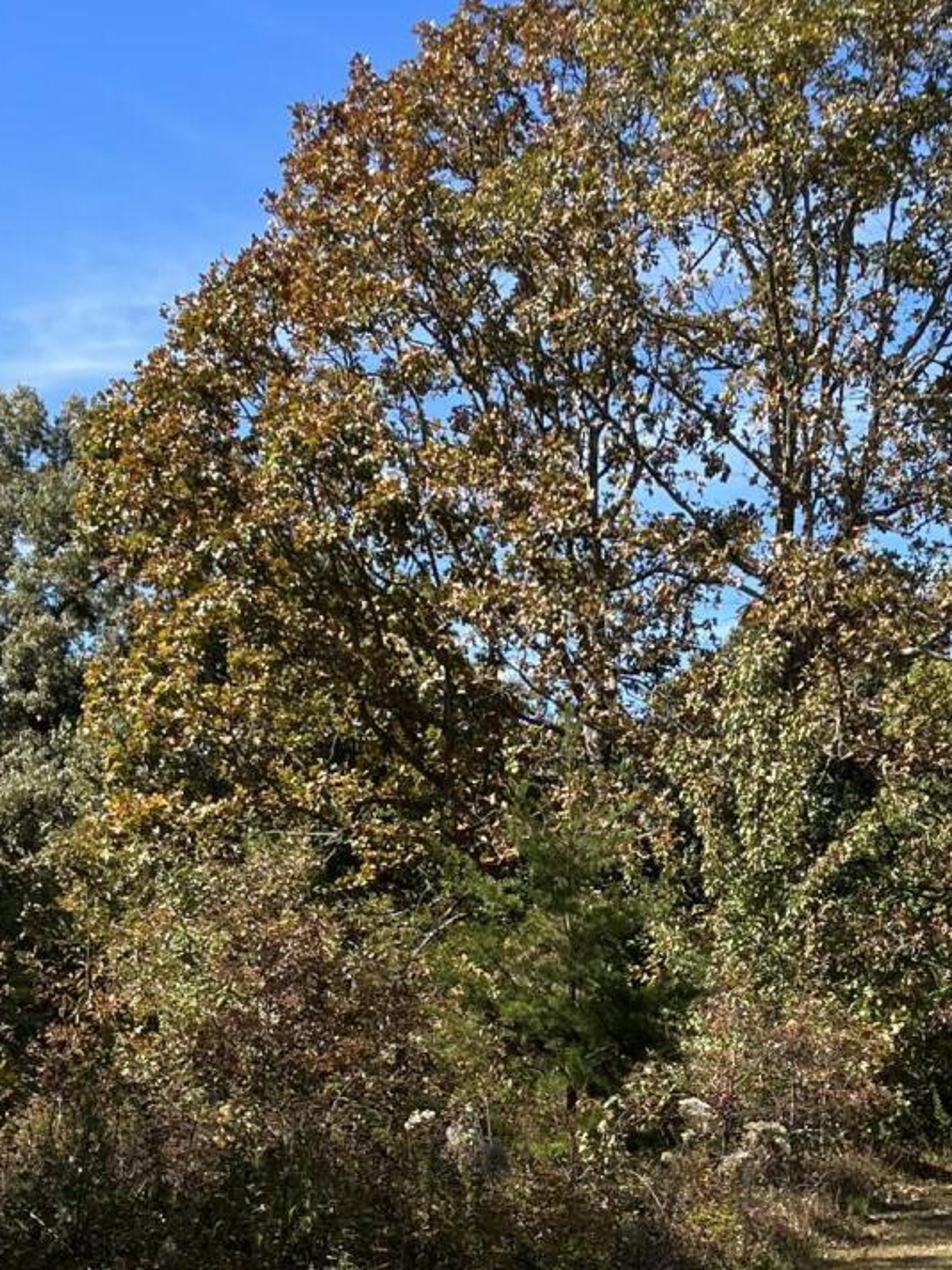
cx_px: 583
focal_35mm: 73
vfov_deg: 26.5
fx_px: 2677
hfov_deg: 20.1
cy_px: 887
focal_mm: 5.7
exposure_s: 1/1869
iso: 50
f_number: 1.5
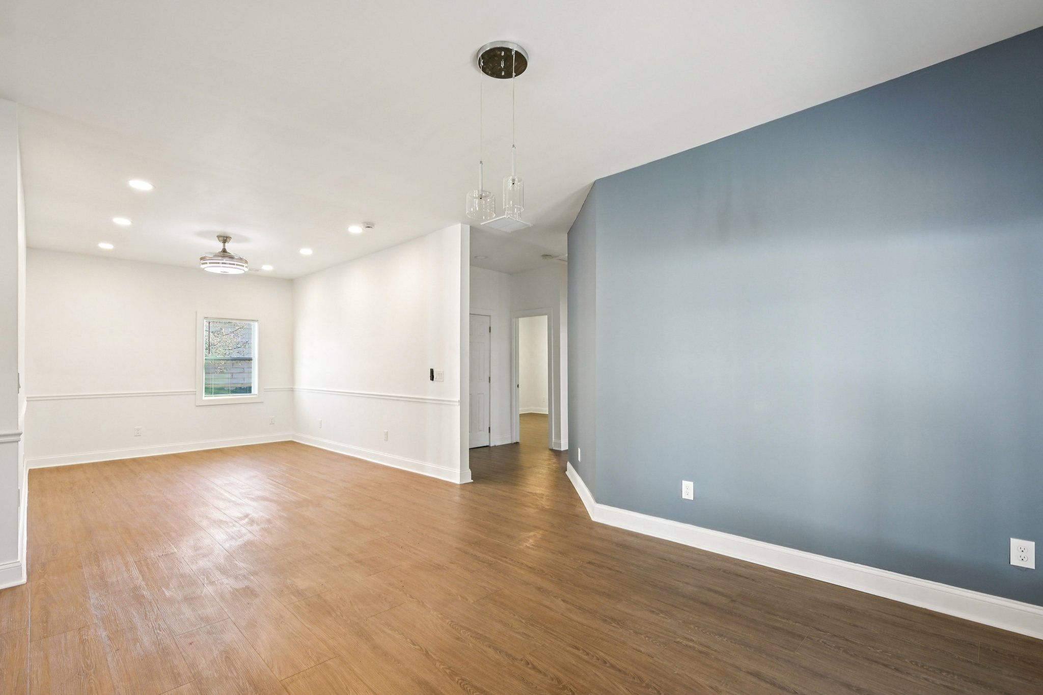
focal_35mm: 16
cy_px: 348
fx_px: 463
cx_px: 522
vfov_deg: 73.7
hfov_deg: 96.7
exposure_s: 1/40
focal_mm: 16
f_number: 8
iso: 400
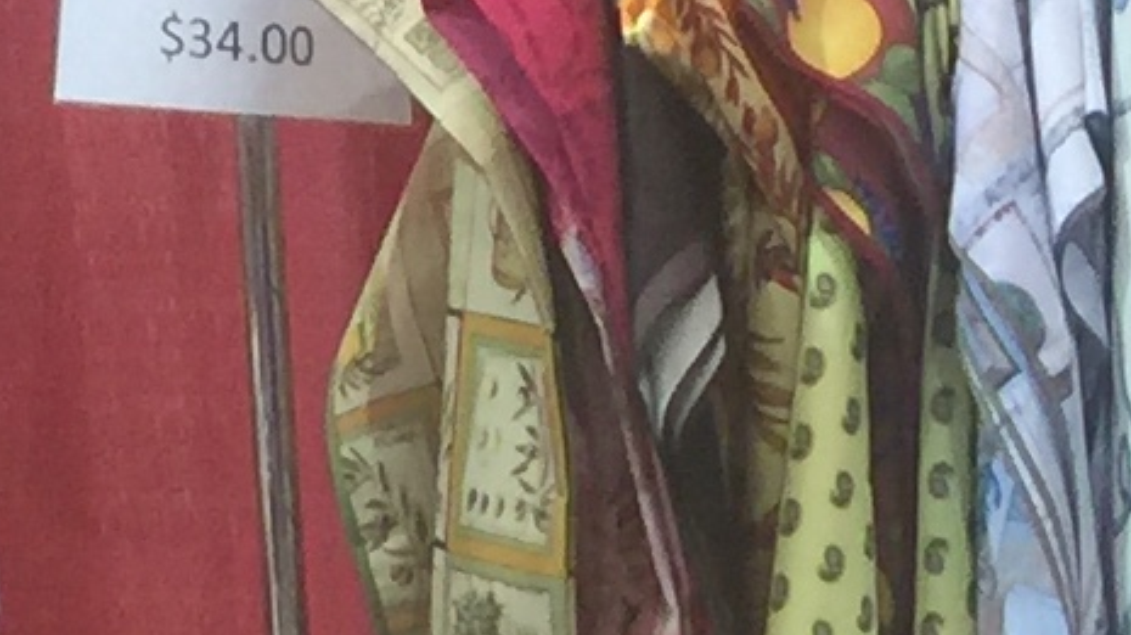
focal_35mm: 222
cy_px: 1924
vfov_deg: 5.2
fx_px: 6654
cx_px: 1547
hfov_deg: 9.5
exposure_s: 1/15
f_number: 2.2
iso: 32
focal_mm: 4.15
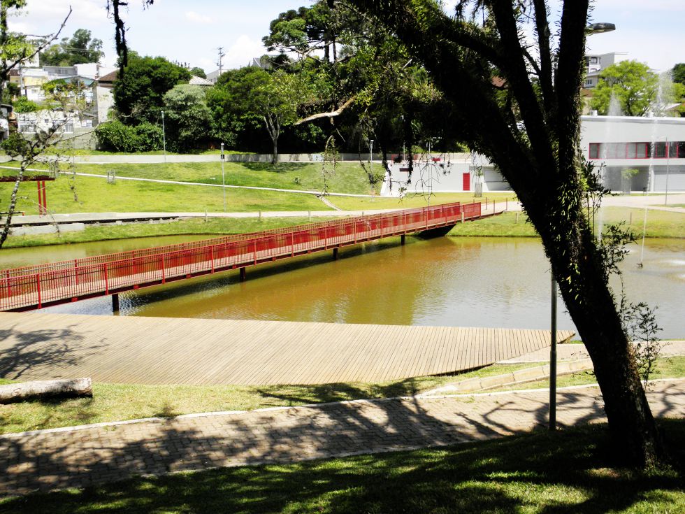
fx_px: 752
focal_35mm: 38
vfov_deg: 37.7
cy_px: 257
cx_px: 342
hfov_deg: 49.0
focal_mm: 6.8
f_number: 7.4
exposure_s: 1/320
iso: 125
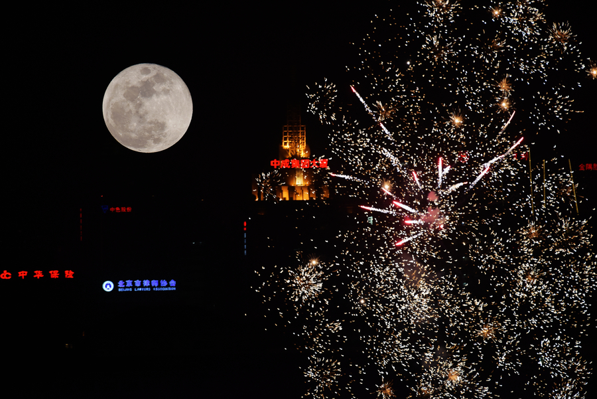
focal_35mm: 600
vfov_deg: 2.3
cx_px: 298
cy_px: 200
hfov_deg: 3.4
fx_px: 9954
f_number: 5
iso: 1250
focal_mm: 600
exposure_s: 1/25
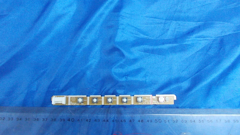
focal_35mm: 31
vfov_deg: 37.8
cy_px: 67
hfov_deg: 62.6
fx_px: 197
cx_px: 119
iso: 200
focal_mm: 4
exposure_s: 1/8
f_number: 2.7
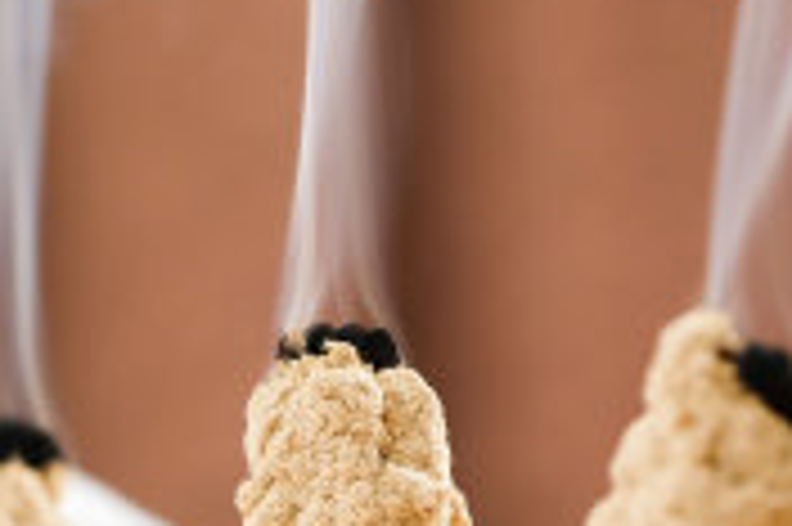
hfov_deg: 7.1
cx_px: 567
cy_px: 94
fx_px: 6352
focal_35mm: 289
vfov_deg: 4.7
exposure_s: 1/160
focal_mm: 55
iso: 800
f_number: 2.8
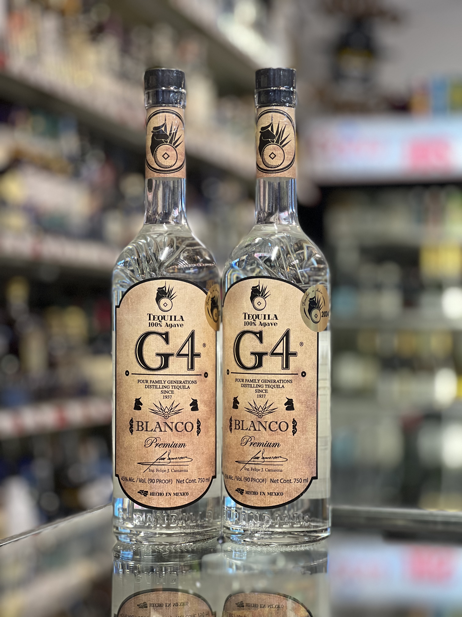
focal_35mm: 77
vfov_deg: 25.3
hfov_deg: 19.1
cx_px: 231
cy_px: 308
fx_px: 1370
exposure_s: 1/40
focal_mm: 9
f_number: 2.8
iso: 160
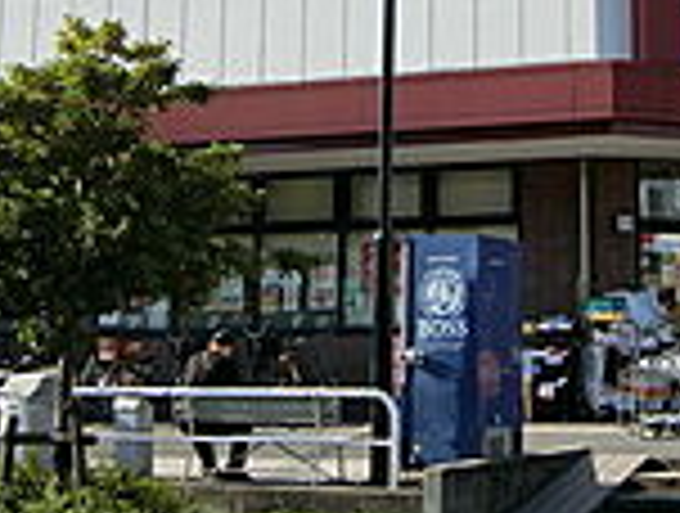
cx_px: 513
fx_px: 1654
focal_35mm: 84
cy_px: 14
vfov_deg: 17.3
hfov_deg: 23.0
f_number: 3.3
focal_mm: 6.4
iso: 80
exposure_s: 1/640
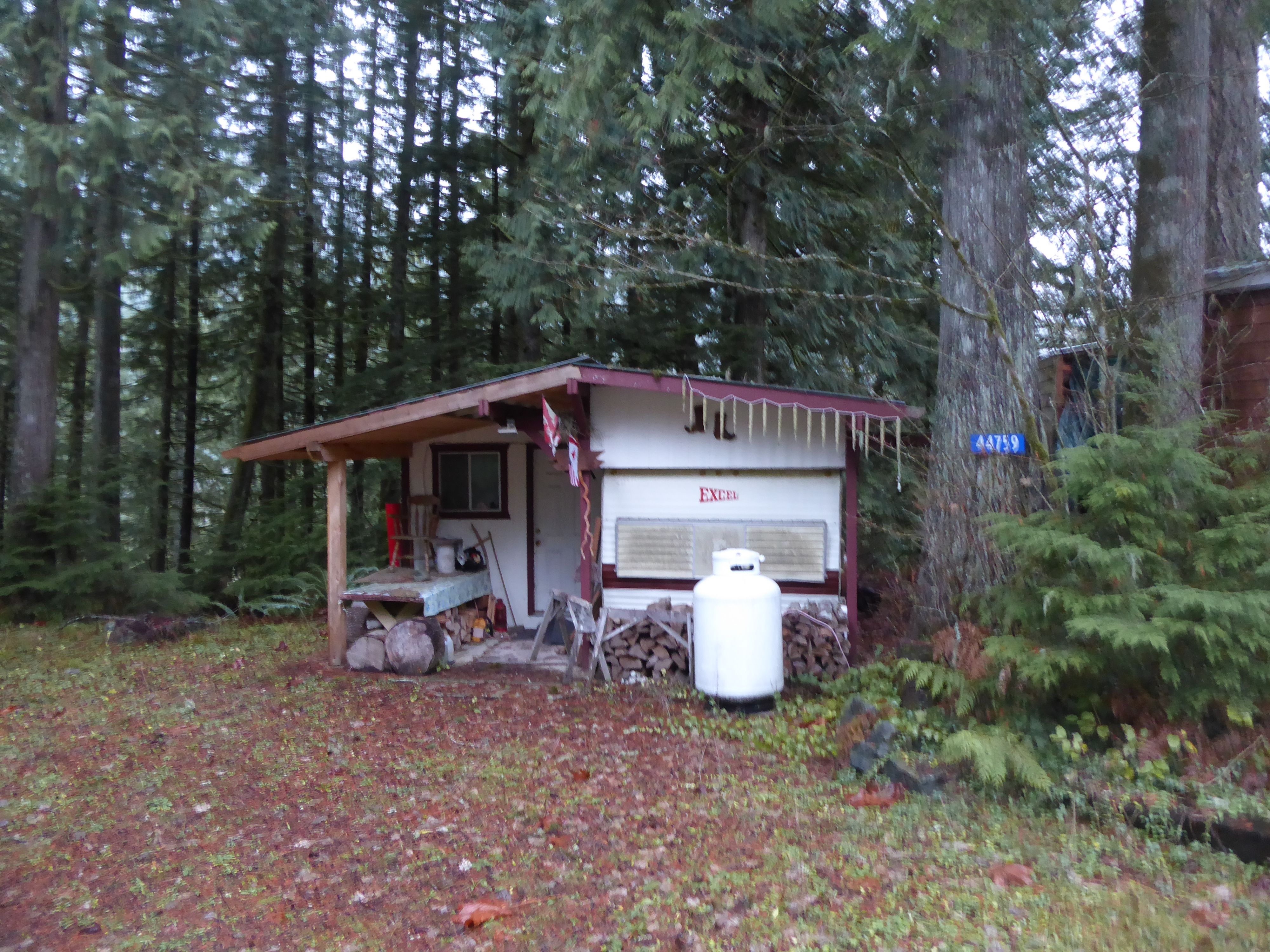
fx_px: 881
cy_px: 476
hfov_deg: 71.6
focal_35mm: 24
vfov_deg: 56.8
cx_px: 635
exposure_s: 1/4
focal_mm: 4.3
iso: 400
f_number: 3.3
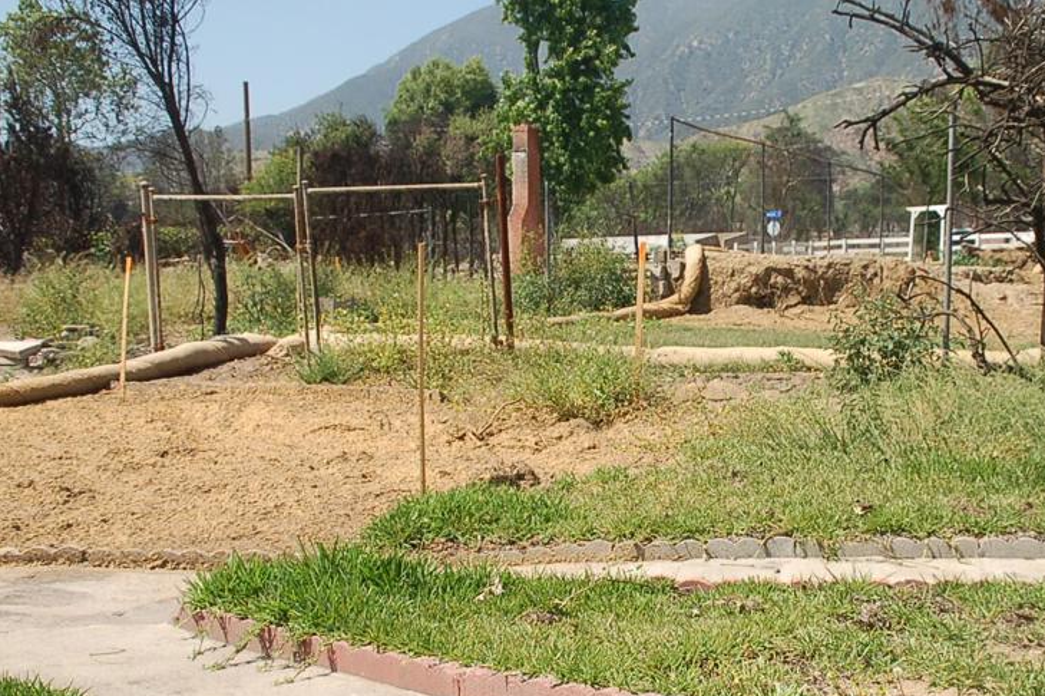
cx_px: 708
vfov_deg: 25.5
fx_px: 1529
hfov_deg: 37.3
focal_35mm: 53
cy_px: 441
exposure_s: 1/320
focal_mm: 25
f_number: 9
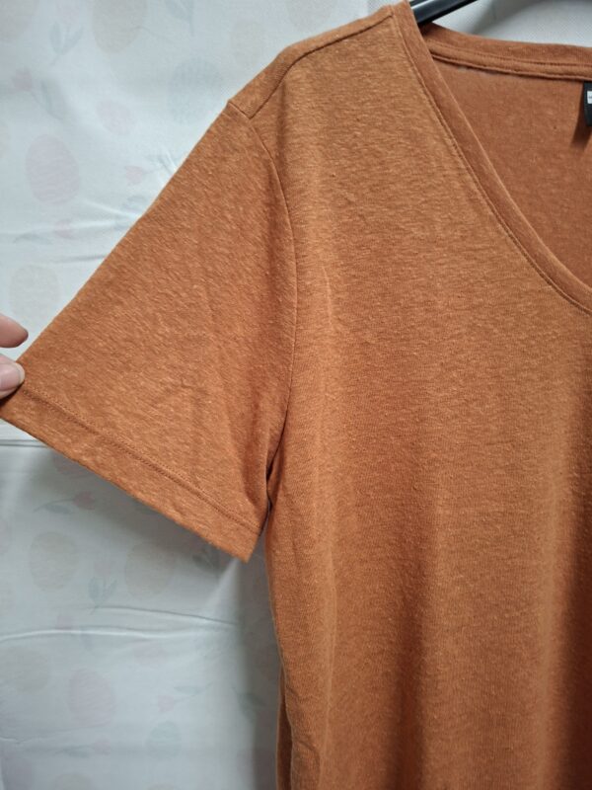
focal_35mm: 23
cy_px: 395
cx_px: 296
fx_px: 524
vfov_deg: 73.9
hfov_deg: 58.9
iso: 320
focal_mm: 5.54
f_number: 1.8
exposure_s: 1/33
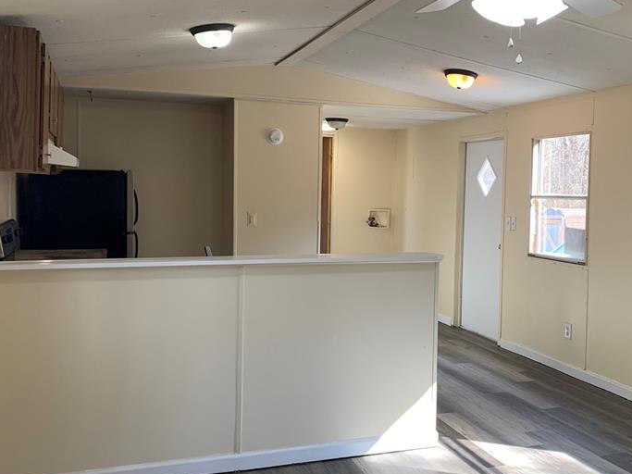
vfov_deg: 36.8
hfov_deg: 47.6
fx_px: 712
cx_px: 383
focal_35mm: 39
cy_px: 235
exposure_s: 1/120
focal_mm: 4.25
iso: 50
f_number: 1.8
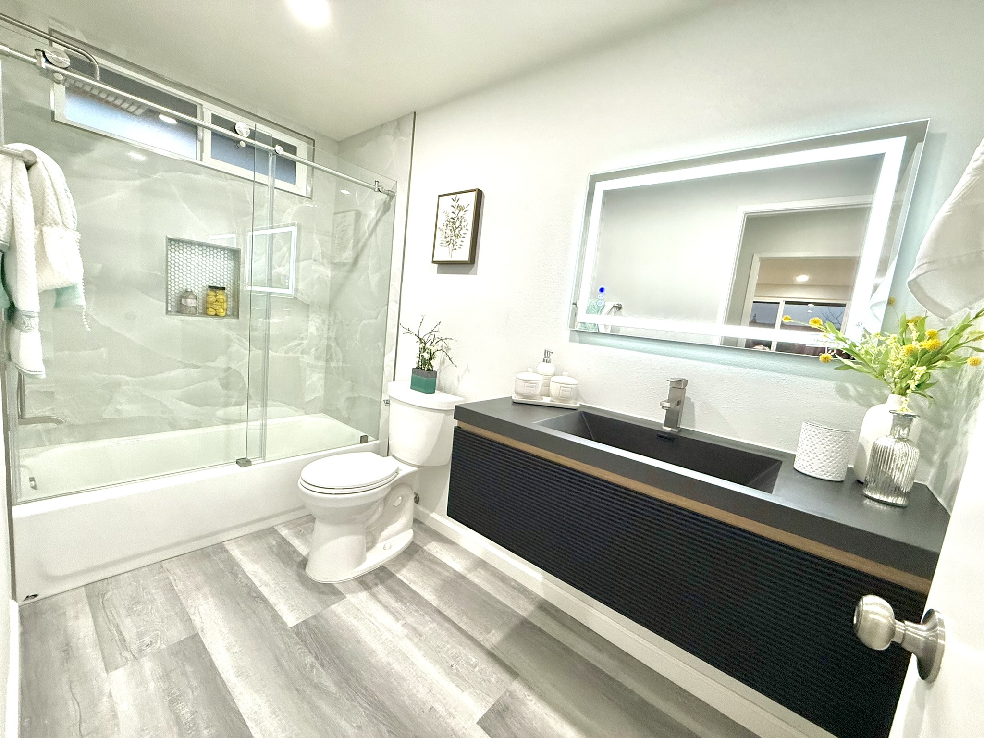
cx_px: 492
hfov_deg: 102.1
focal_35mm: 14
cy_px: 369
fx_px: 398
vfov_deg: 85.7
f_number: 2.2
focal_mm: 2.22
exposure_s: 1/120
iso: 320
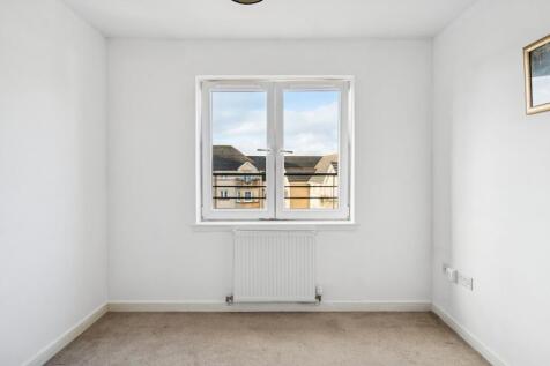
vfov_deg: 67.3
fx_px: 275
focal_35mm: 18
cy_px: 183
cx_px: 275
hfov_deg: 90.0
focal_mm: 18
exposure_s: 1/200
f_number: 4
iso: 250
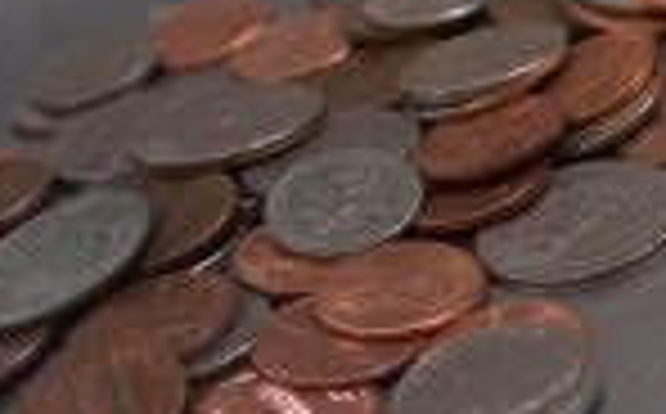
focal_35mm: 122
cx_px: 1296
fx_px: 2211
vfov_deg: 10.4
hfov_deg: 14.5
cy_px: 598
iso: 200
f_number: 3.2
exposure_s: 1/40
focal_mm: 20
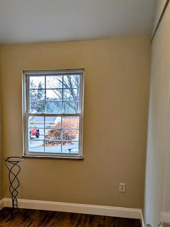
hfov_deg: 33.3
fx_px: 281
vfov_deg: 43.0
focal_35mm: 43
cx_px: 54
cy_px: 158
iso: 58
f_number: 1.73
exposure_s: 1/120
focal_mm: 4.38
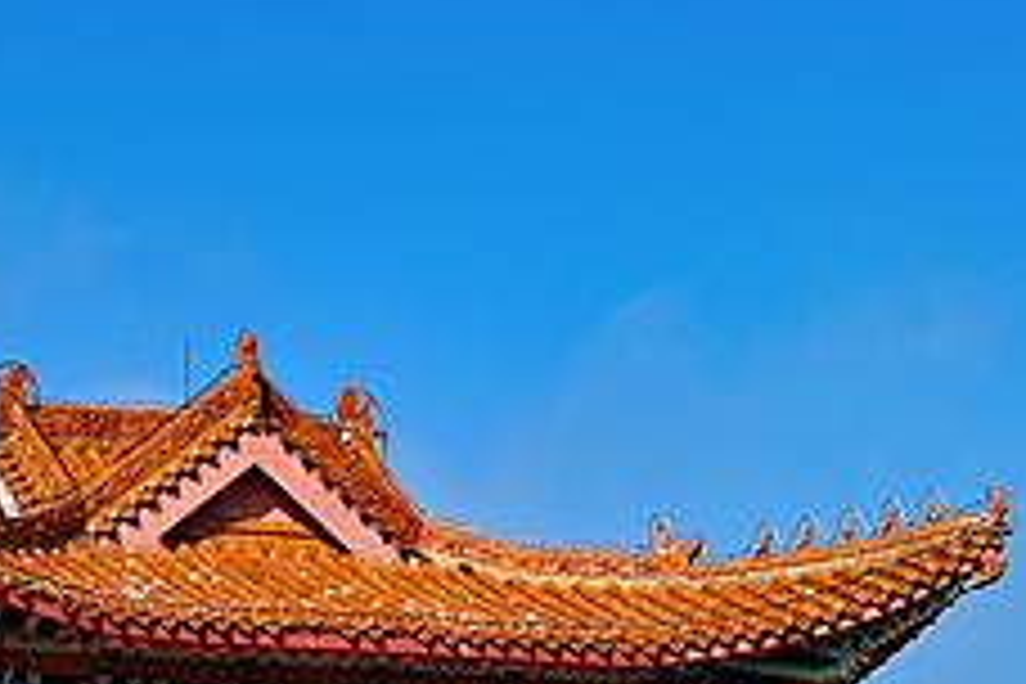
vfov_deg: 7.5
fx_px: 5101
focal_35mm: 179
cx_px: -248
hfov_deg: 11.2
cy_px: 1163
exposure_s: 1/250
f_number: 11
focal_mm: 34
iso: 100
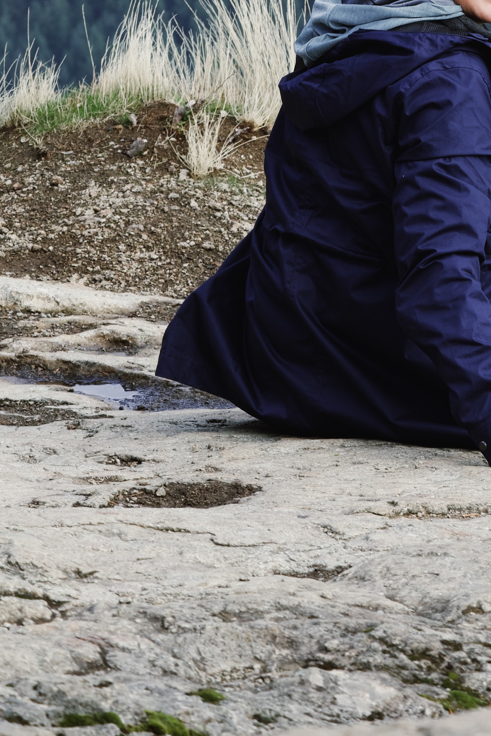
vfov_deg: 6.5
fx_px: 6383
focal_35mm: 312
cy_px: -304
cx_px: 694
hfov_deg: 4.4
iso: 64
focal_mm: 90
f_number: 10
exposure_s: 1/40
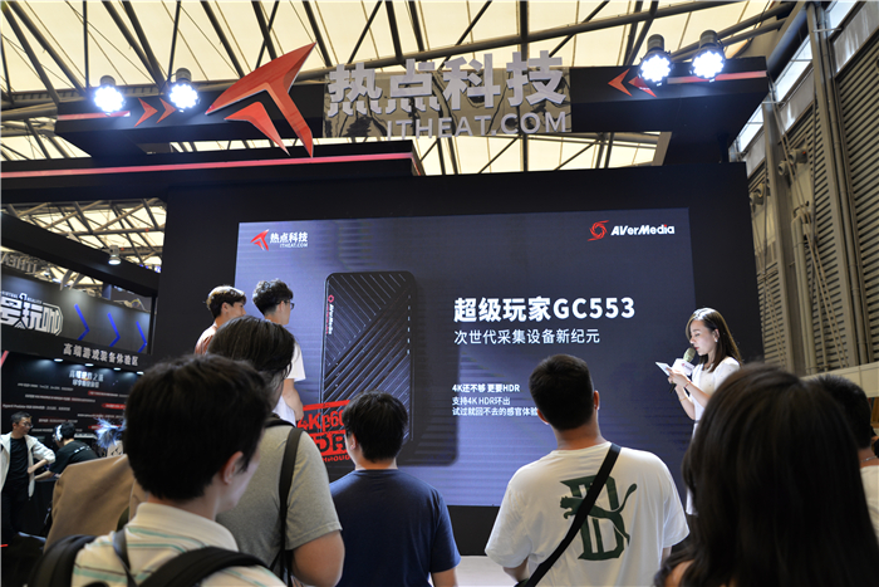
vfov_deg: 49.6
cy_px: 294
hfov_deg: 69.4
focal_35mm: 26
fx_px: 635
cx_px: 440
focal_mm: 26
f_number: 3.8
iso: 180
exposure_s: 1/125
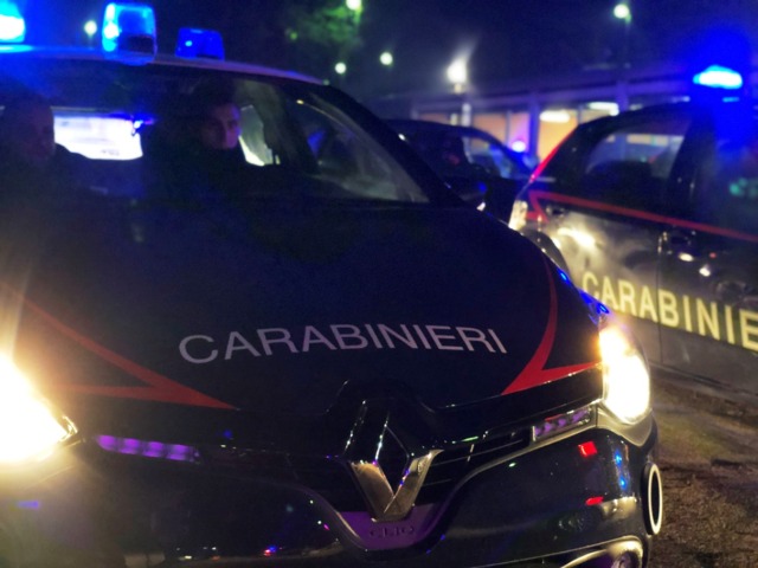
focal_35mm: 52
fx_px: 1139
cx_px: 379
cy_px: 284
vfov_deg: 28.0
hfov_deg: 36.8
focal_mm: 6
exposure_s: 1/9
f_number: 2.4
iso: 160
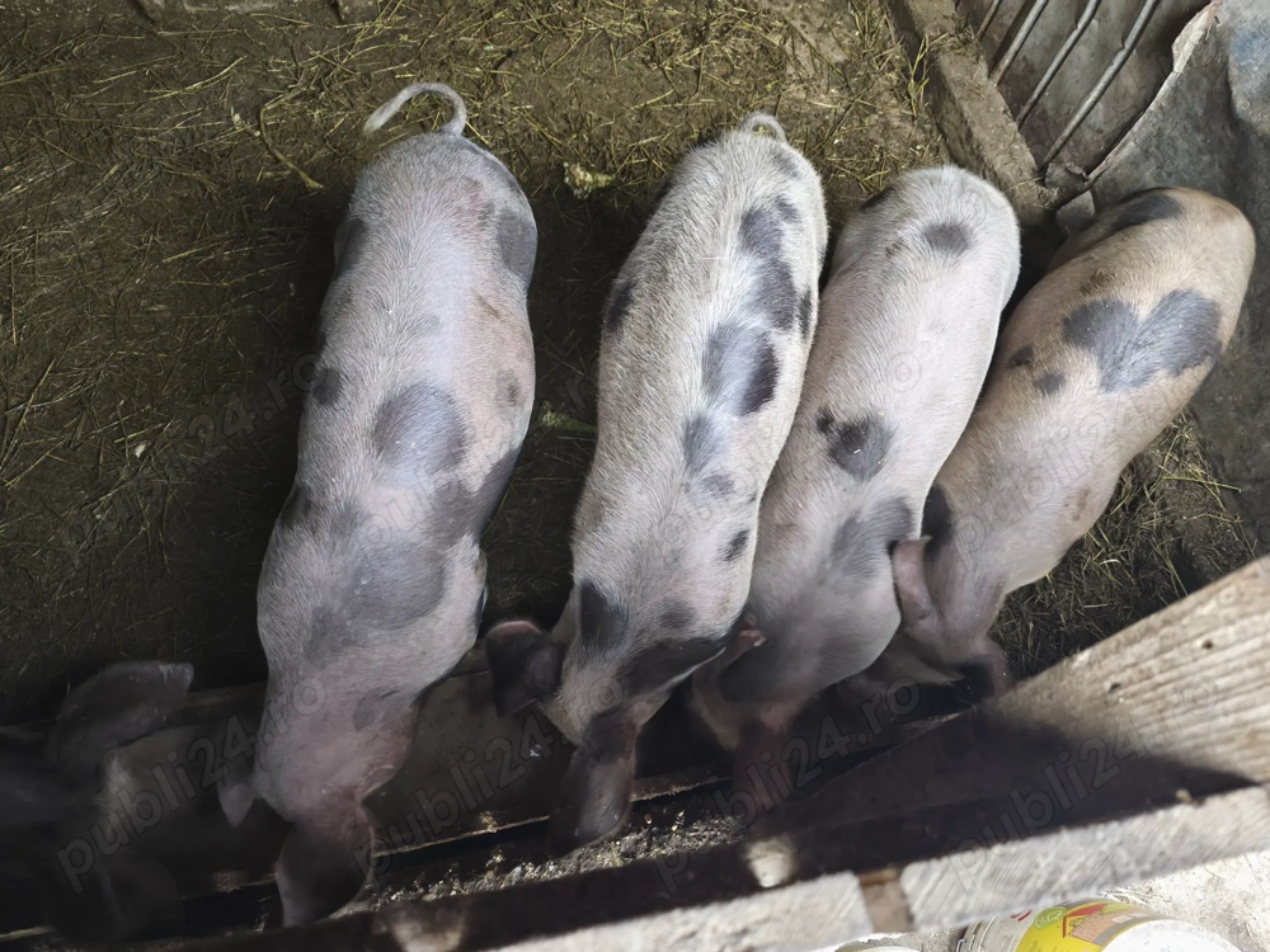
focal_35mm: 23
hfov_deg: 73.9
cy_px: 476
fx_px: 844
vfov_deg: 58.9
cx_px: 635
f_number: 1.65
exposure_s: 1/50
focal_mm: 6.18
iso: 1250
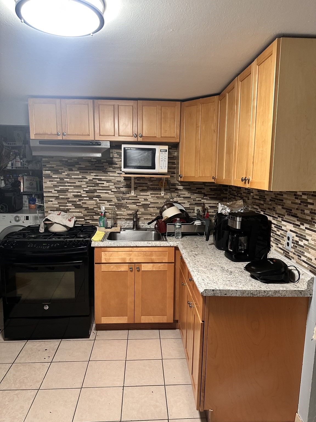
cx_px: 158
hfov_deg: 56.8
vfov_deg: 71.6
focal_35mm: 24
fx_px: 292
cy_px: 211
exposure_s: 1/60
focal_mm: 6.86
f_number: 1.78
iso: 320
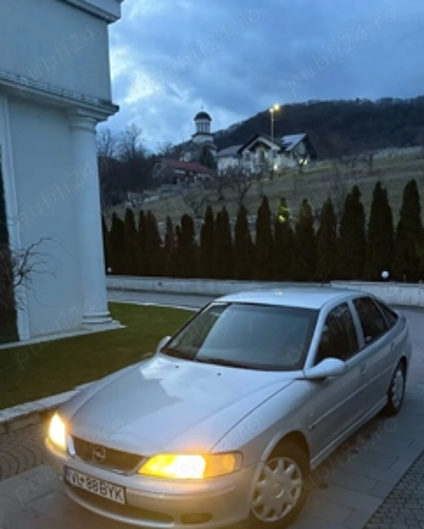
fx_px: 486
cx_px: 240
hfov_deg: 47.0
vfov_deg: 56.2
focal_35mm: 31
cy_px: 343
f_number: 1.78
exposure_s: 1/60
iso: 800
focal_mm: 6.76
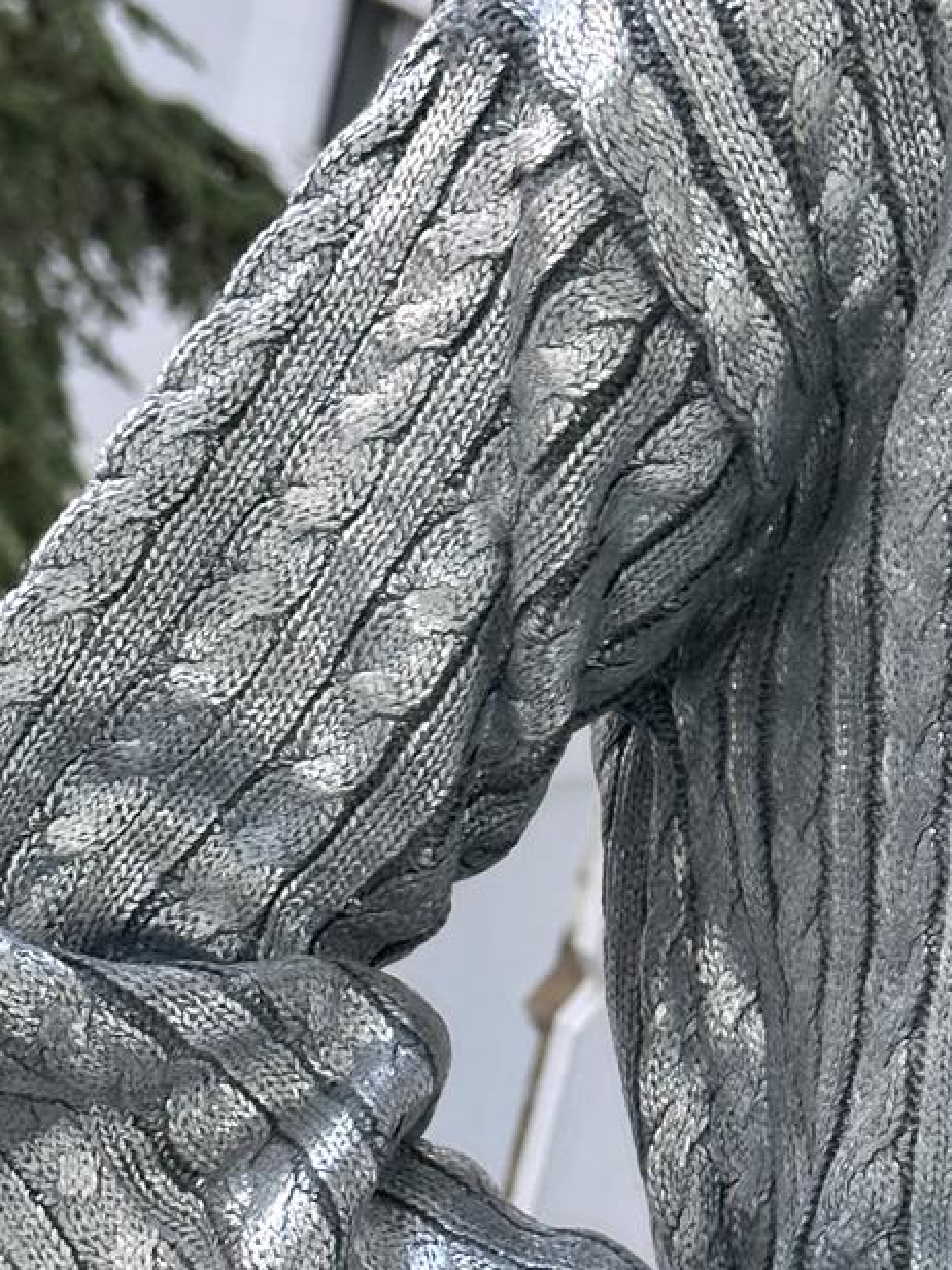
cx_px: 762
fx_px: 3704
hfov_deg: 14.6
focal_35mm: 101
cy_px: 926
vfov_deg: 19.3
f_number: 1.78
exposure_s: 1/60
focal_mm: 6.86
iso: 125
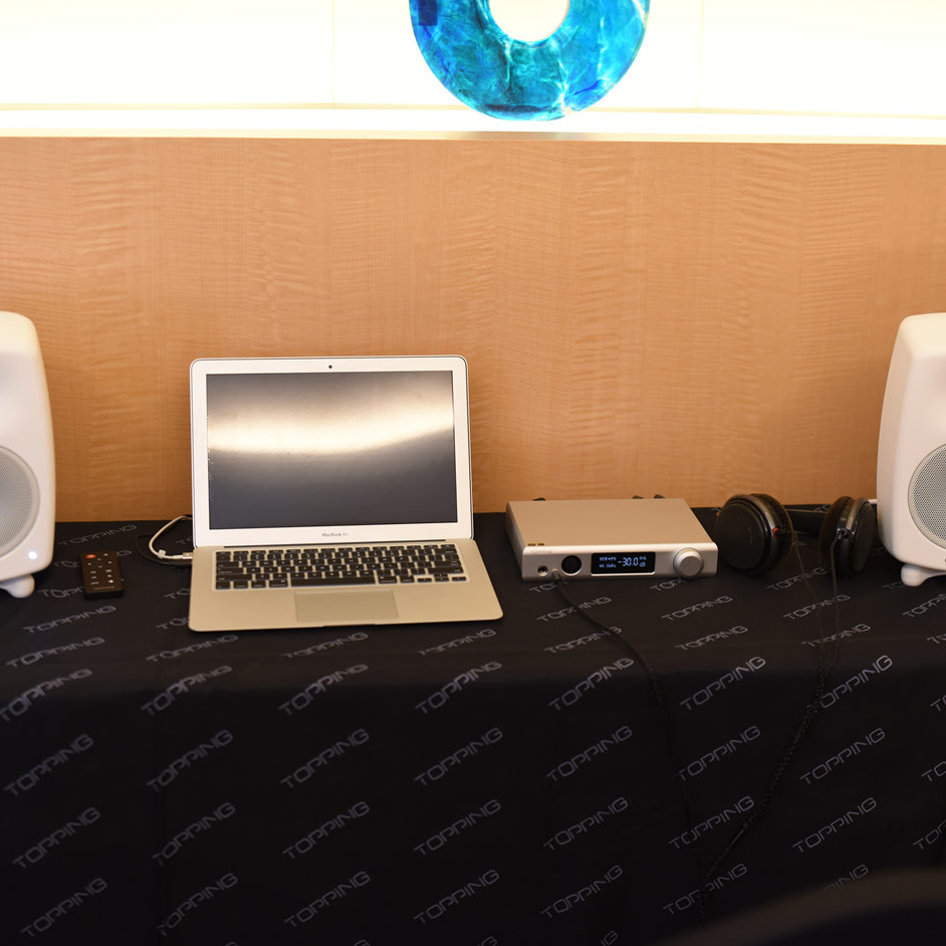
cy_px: 464
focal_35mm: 52
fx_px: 1608
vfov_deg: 32.8
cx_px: 504
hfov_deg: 32.8
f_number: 2
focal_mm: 40
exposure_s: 1/60
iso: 800
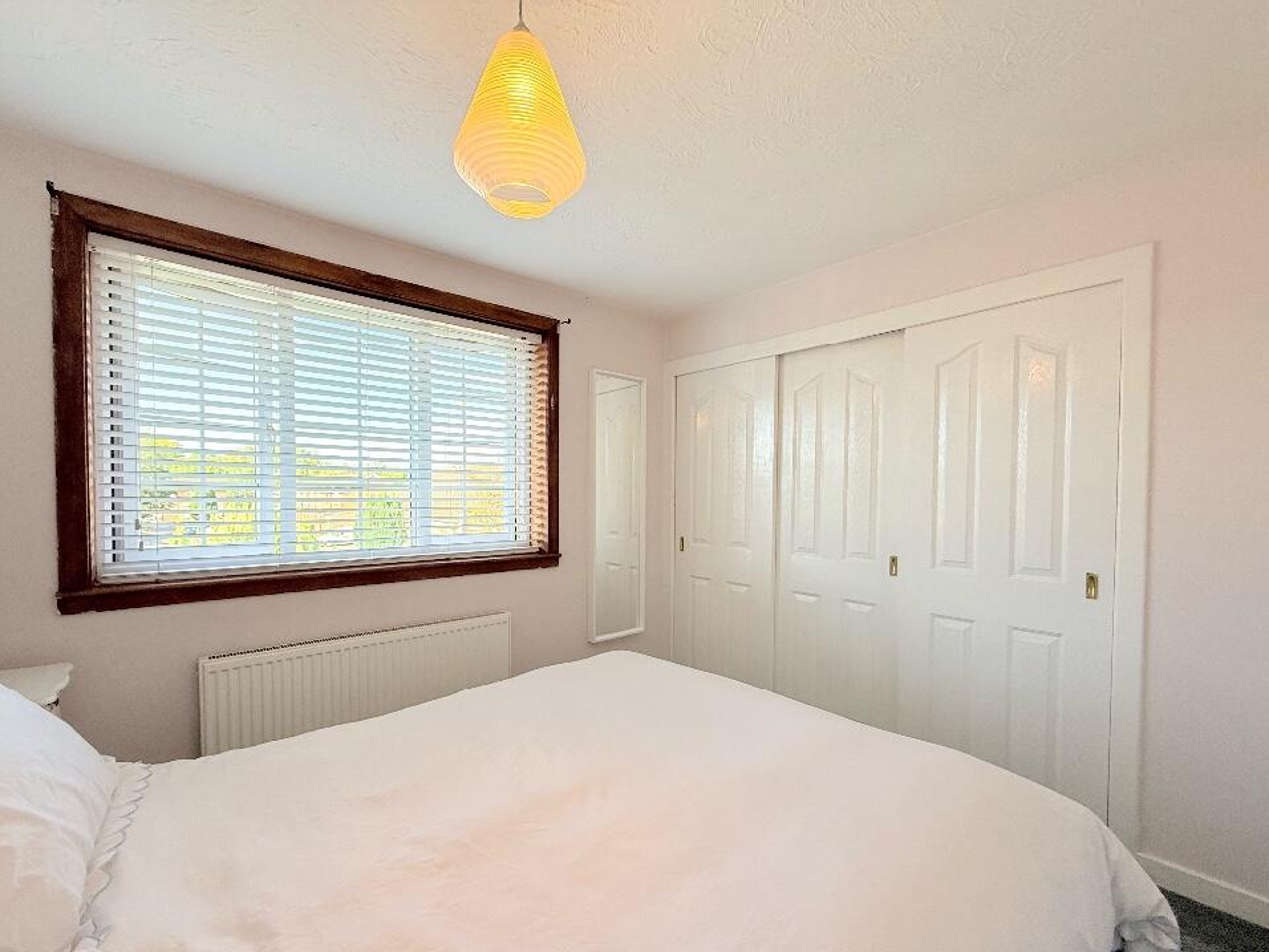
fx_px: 550
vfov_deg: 81.6
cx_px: 615
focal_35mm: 15
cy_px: 509
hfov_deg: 98.1
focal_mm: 2.22
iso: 64
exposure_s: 1/99
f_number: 2.2
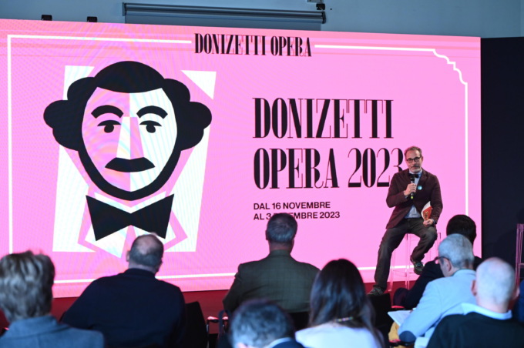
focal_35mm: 76
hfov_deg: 26.7
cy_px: 174
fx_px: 1105
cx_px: 262
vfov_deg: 17.9
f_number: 4
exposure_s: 1/160
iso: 3200
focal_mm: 76
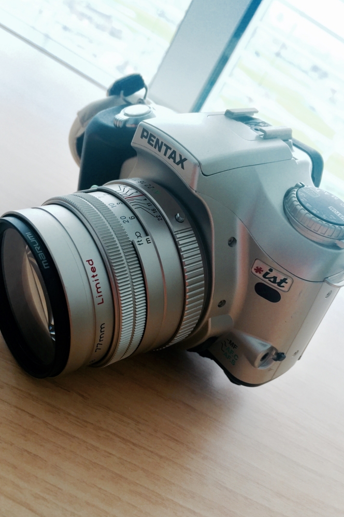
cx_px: 170
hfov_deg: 42.3
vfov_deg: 60.3
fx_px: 444
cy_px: 265
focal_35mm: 31
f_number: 2.2
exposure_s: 1/60
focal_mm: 4.15
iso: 40
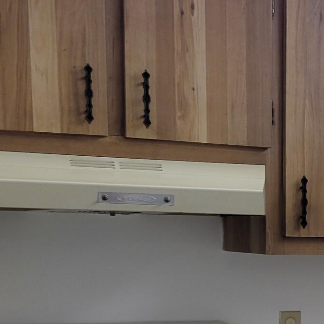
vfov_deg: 16.7
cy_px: 333
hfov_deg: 15.9
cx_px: 464
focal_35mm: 102
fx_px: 1080
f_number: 1.8
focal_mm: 5.4
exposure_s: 1/120
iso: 80
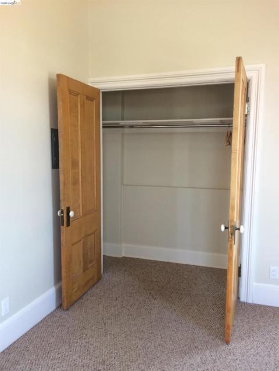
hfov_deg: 48.2
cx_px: 140
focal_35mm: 29
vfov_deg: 61.7
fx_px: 312
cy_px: 186
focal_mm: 4.15
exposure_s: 1/40
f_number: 2.2
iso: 40
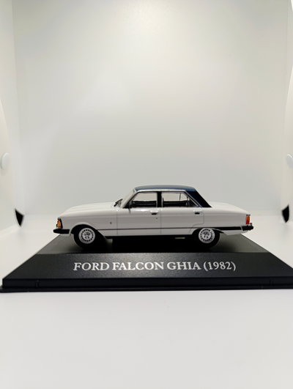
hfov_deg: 59.0
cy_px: 194
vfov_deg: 73.8
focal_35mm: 23
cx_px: 146
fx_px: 259
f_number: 1.6
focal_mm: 6.14
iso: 640
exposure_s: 1/100
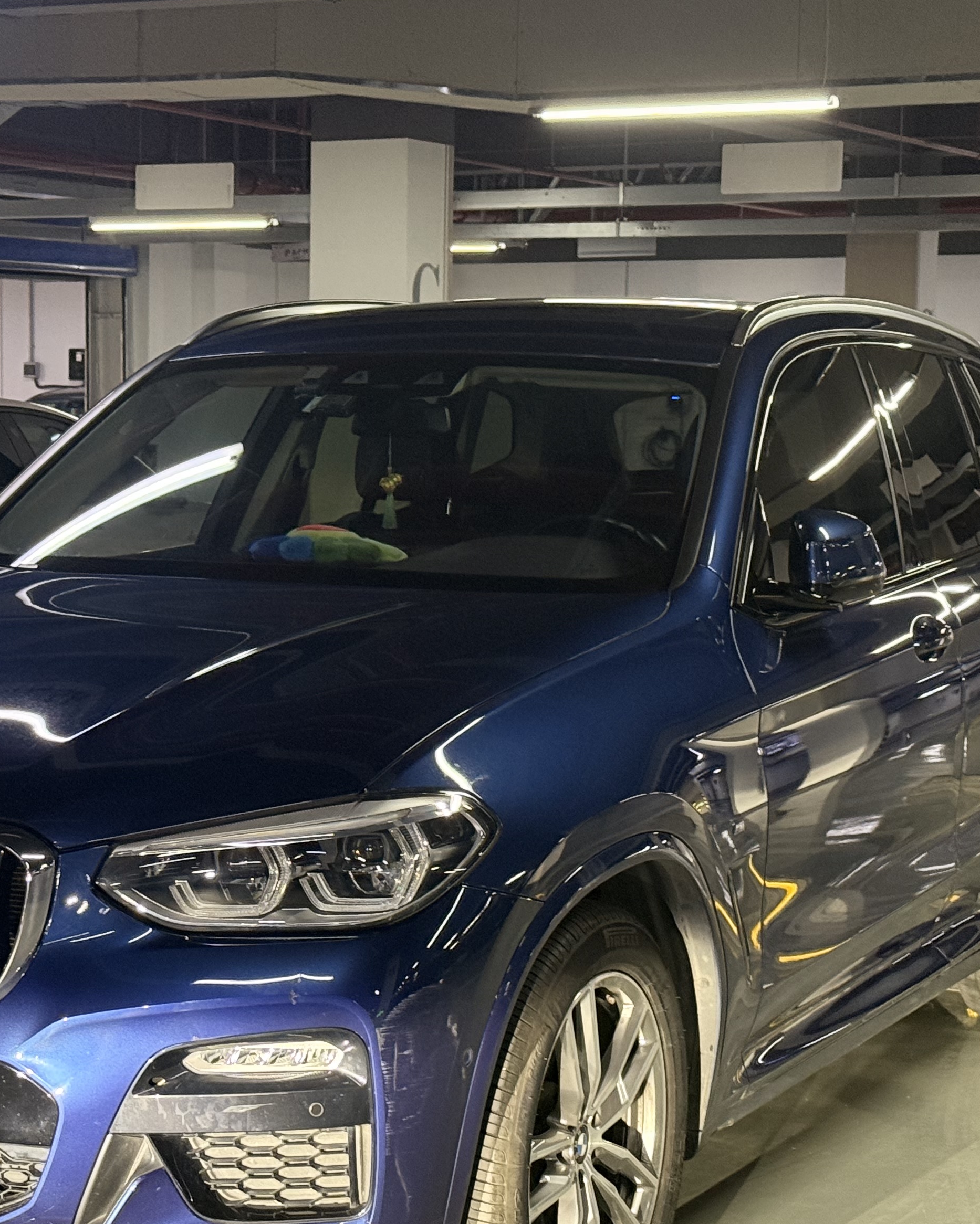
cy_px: 735
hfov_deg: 18.9
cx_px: 374
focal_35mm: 81
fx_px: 2936
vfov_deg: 23.5
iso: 320
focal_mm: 6.76
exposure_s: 1/33
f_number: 1.78
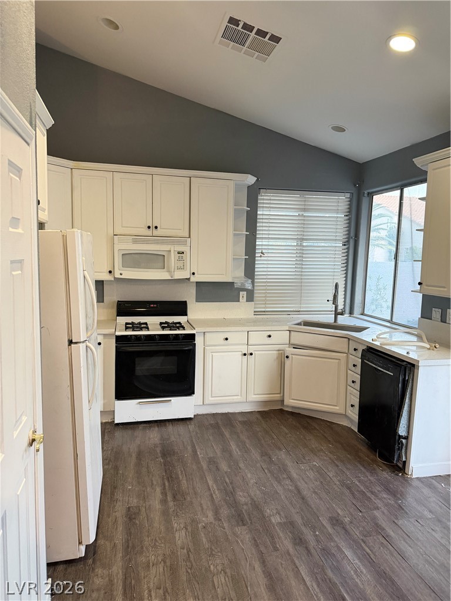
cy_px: 300
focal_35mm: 24
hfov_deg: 56.8
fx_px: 417
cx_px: 226
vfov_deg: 71.6
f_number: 1.78
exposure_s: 1/60
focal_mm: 6.76
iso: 400
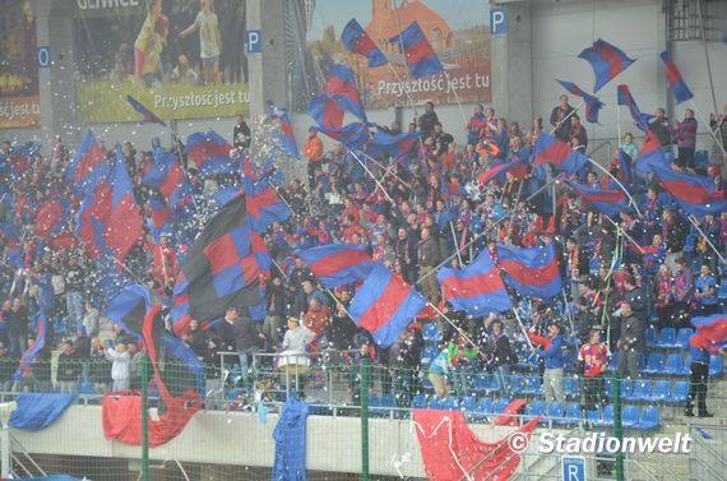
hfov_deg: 13.1
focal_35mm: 158
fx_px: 3173
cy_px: 240
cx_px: 364
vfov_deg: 8.7
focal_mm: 105
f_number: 5.6
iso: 500
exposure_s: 1/60
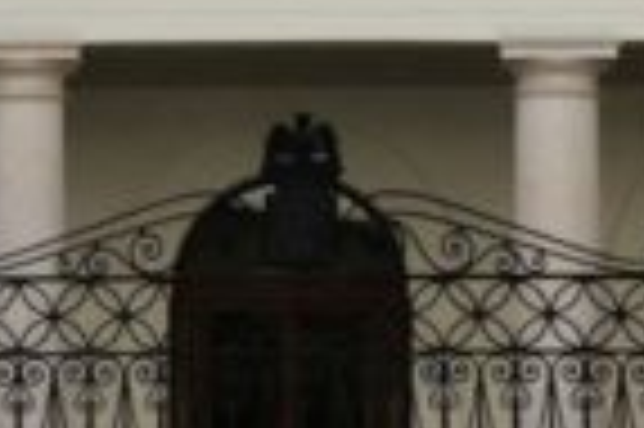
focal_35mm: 285
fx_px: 5092
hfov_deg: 7.2
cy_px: 185
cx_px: 527
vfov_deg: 4.8
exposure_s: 1/320
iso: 800
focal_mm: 53
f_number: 8
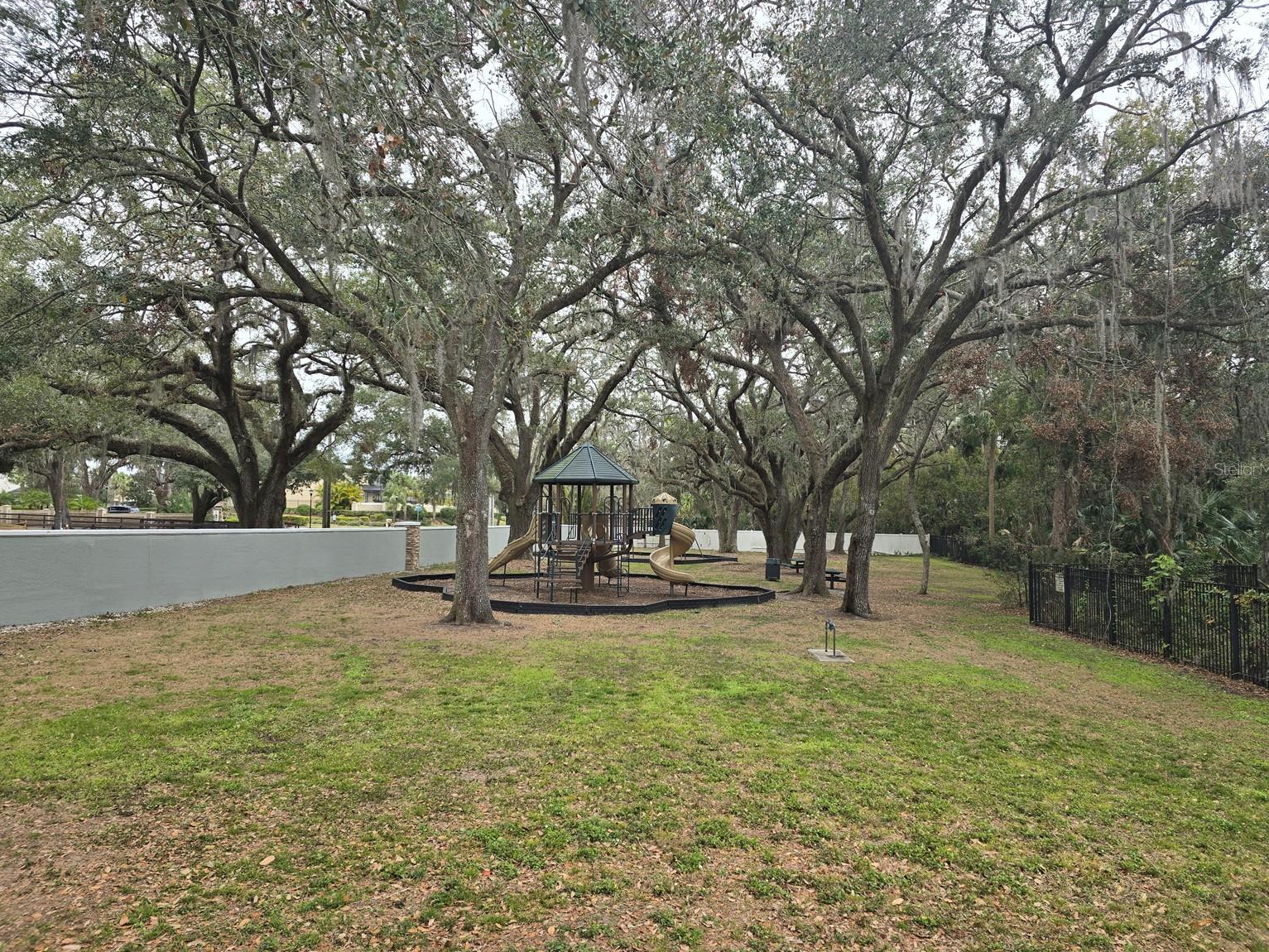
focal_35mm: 24
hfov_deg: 71.6
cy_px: 469
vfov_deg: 56.8
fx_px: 880
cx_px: 630
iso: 12
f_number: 1.7
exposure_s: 1/247
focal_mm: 6.3
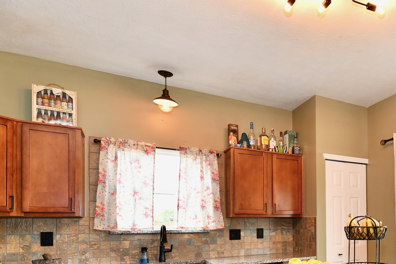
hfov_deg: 54.6
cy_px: 230
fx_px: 308
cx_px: 374
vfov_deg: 43.0
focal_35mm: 28
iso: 640
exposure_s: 1/60
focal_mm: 14
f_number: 6.3
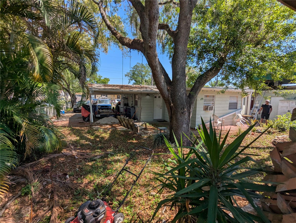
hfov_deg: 94.4
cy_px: 112
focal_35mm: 16
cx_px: 148
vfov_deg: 78.2
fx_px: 137
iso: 50
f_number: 2.2
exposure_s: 1/1199
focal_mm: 2.35
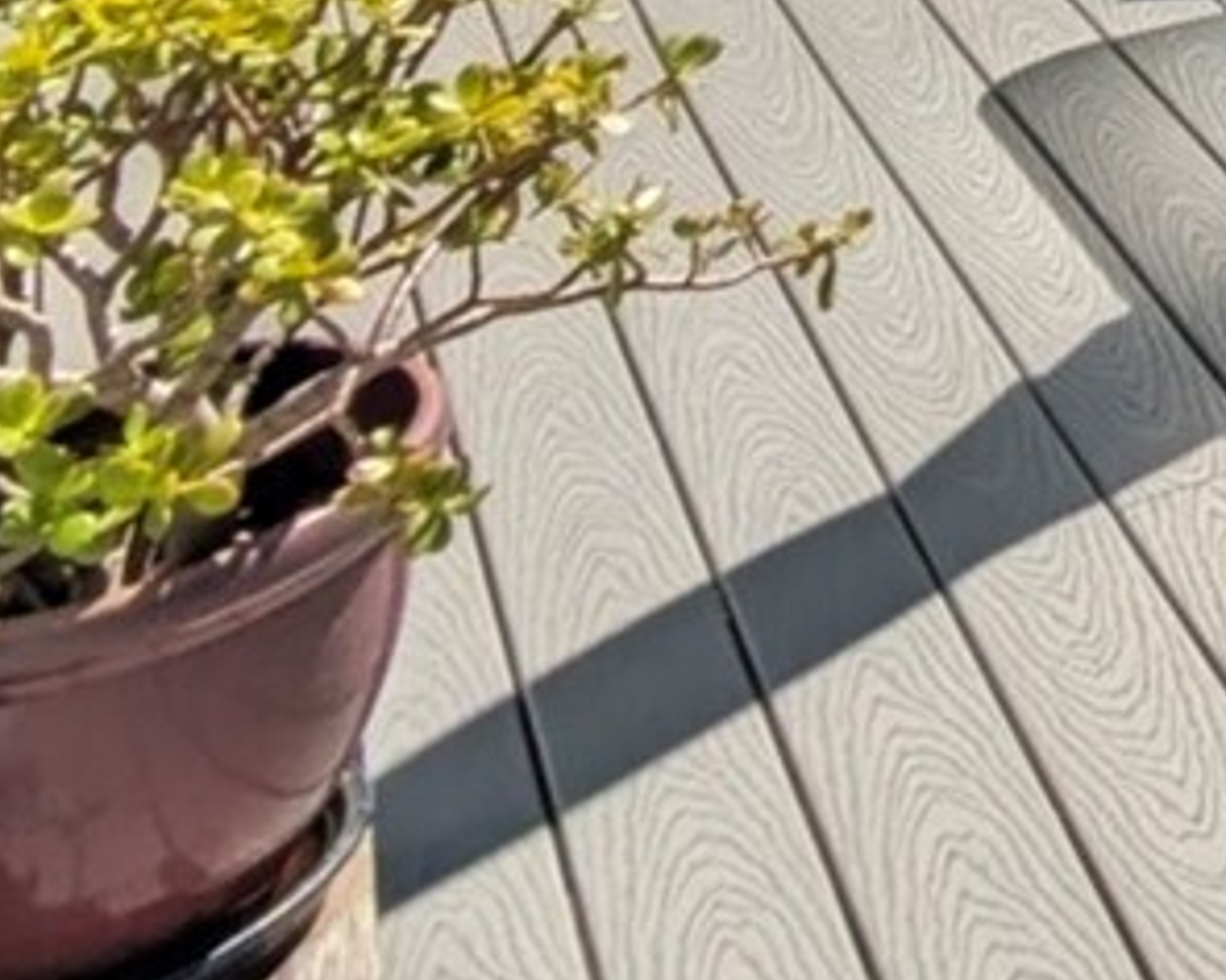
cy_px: -1237
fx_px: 2685
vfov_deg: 14.8
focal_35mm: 74
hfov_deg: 19.1
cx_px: 2250
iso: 49
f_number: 2.2
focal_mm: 1.83
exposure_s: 1/1355
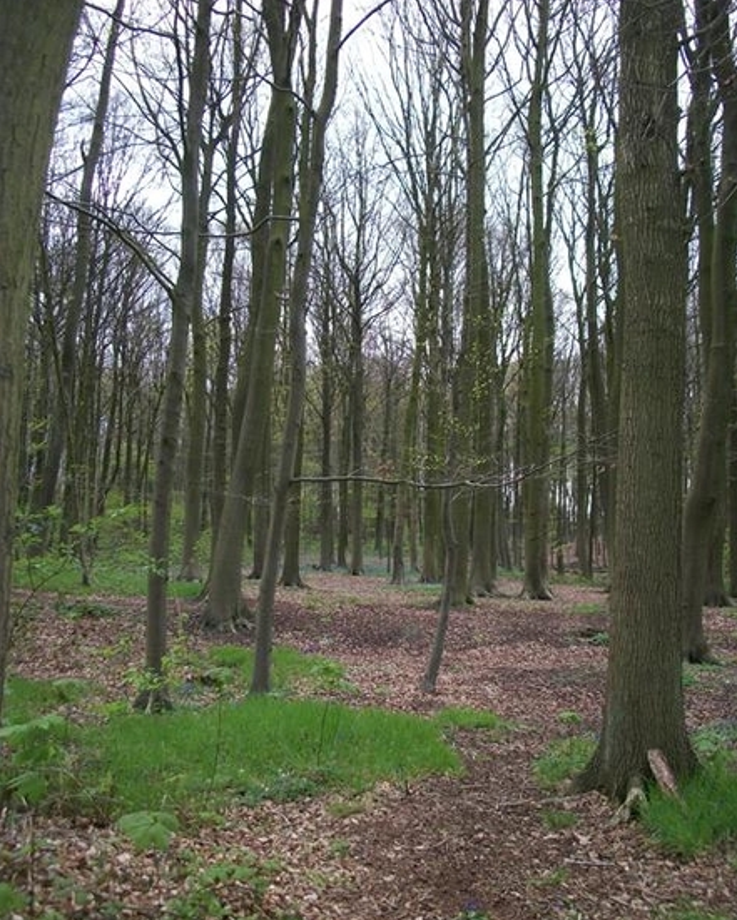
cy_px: 466
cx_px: 374
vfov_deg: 52.8
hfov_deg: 43.4
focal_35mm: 34
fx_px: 927
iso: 80
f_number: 2.9
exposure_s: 1/160
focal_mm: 5.7
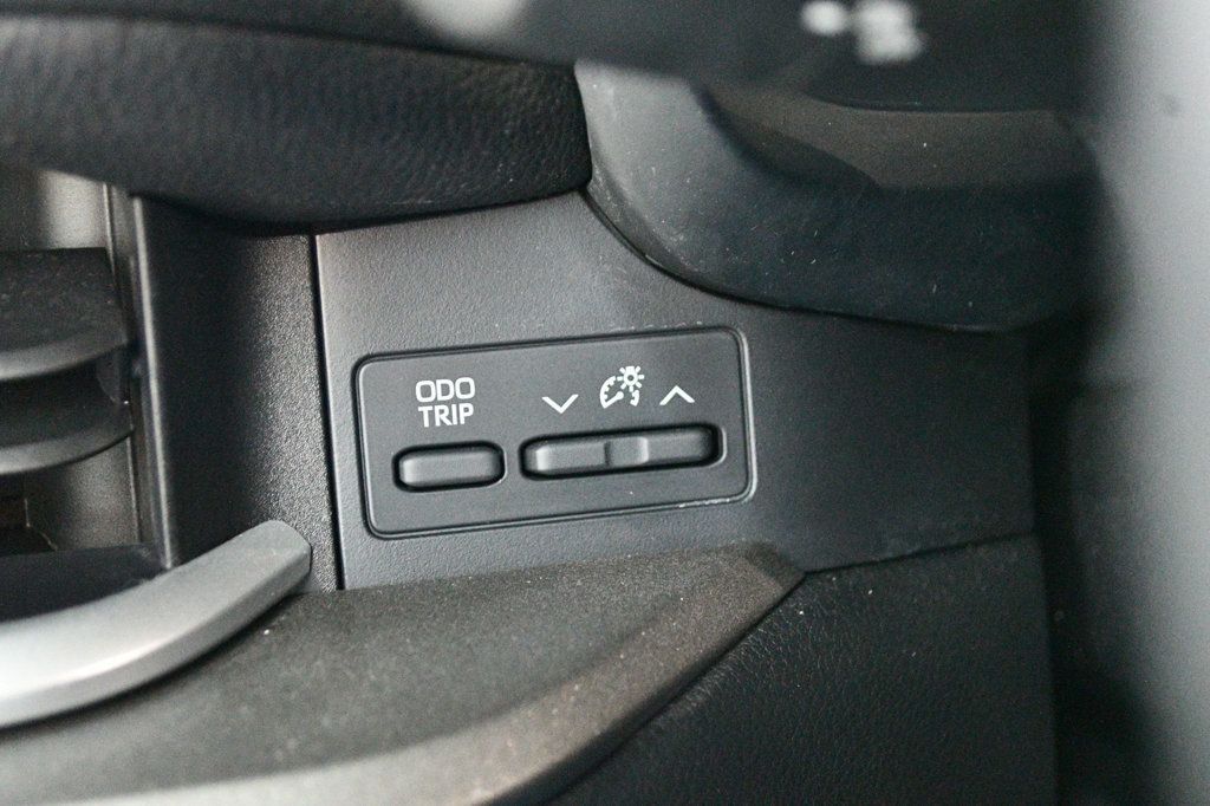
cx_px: 605
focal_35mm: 57
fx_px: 1915
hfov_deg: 35.1
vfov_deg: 23.8
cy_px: 403
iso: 12800
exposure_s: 1/30
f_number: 5
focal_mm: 38
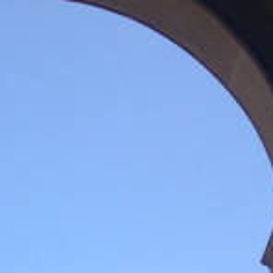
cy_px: 664
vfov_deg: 10.1
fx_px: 1347
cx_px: -30
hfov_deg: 11.4
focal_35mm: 151
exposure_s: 1/1004
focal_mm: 4.12
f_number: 2.4
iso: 50
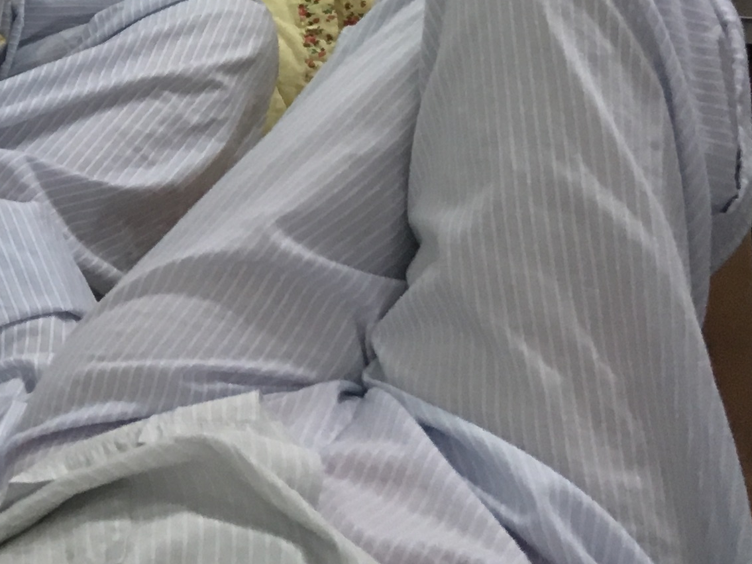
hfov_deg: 16.8
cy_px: -278
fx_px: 2237
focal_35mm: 103
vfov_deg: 13.5
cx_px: -466
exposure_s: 1/33
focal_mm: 4.15
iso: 125
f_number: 2.2
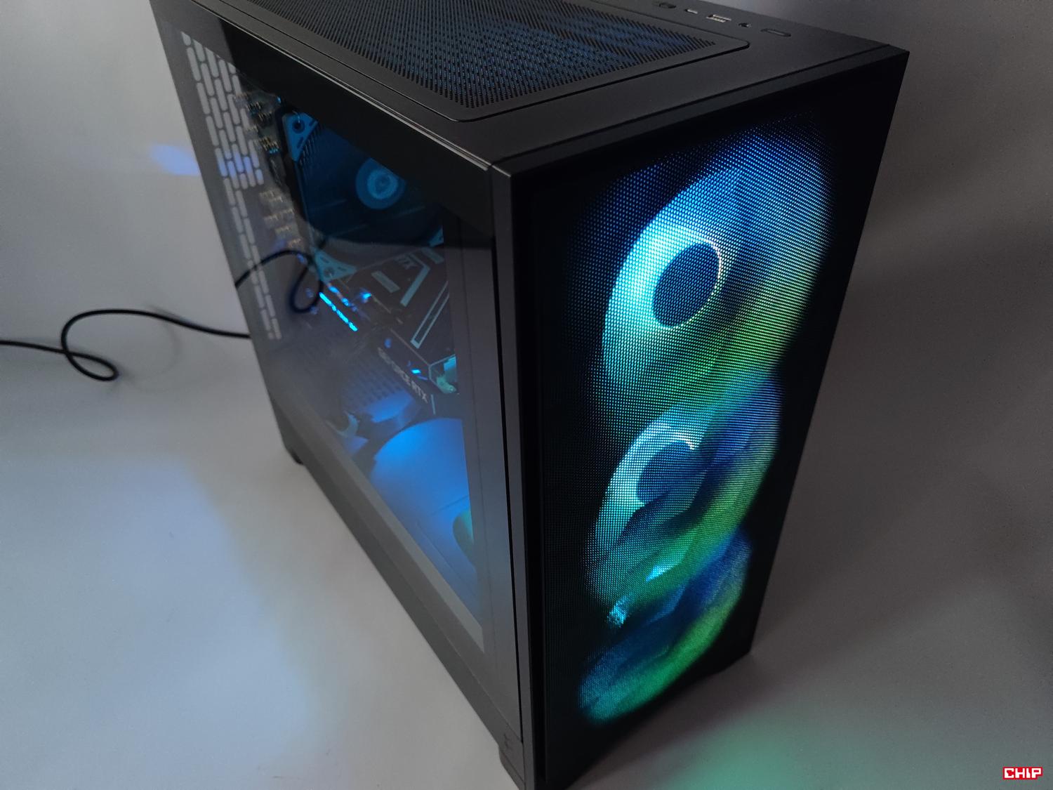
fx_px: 760
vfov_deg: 54.9
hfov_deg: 69.4
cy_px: 395
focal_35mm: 25
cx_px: 526
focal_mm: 6.78
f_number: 1.85
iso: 1658
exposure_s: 1/50
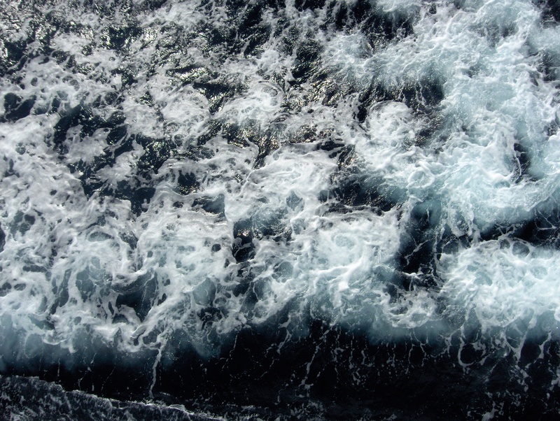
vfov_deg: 36.9
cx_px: 280
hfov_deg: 47.8
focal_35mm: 39
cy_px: 210
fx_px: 632
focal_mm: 8
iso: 100
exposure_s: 1/2083
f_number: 4.8
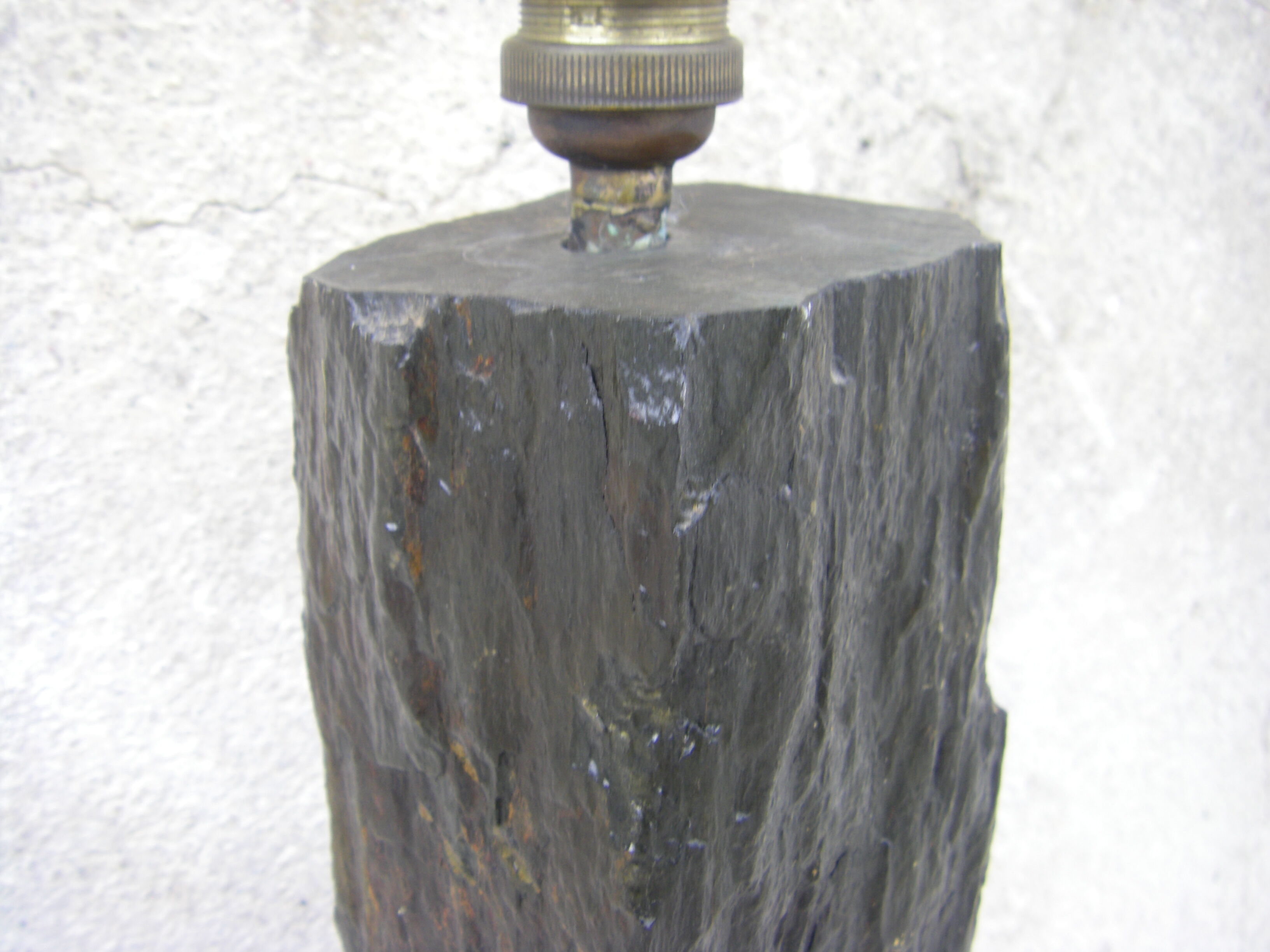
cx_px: 635
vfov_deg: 37.7
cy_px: 476
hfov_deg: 49.0
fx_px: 1394
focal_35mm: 38
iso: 100
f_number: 3.5
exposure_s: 1/50
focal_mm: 6.3
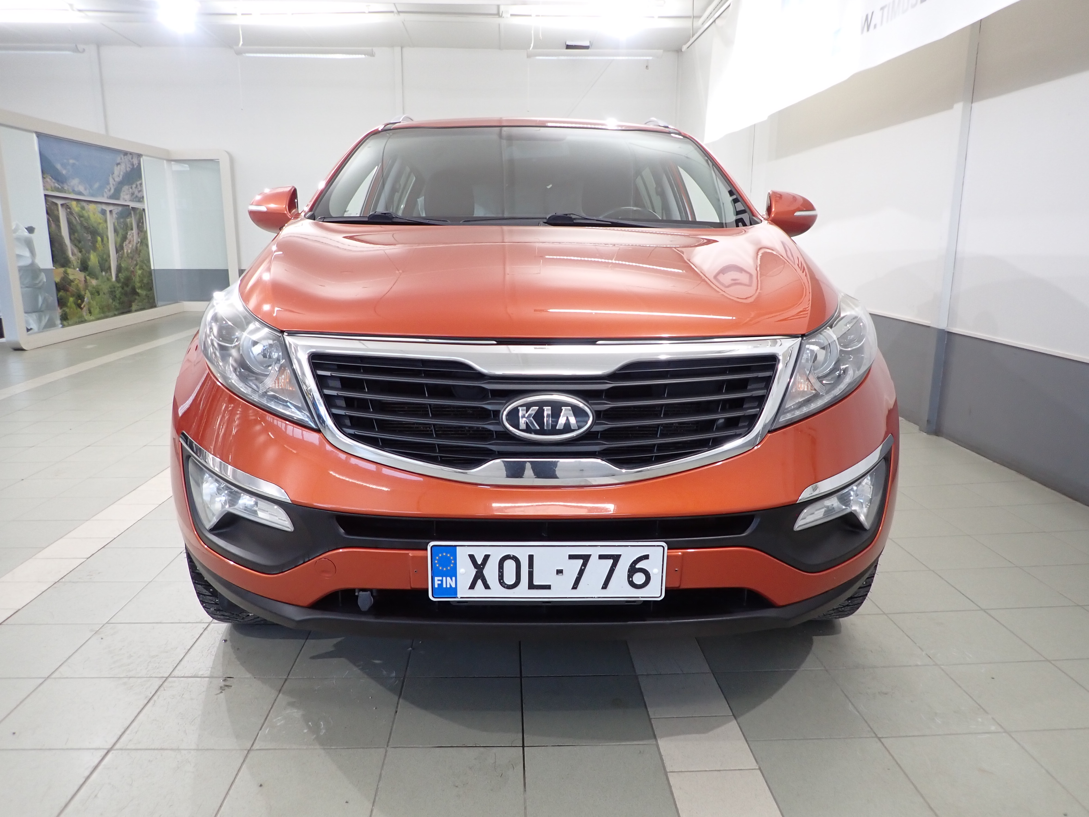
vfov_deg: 54.9
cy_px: 408
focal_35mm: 25
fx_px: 786
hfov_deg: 69.4
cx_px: 544
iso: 200
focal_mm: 4.5
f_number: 2
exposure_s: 1/60
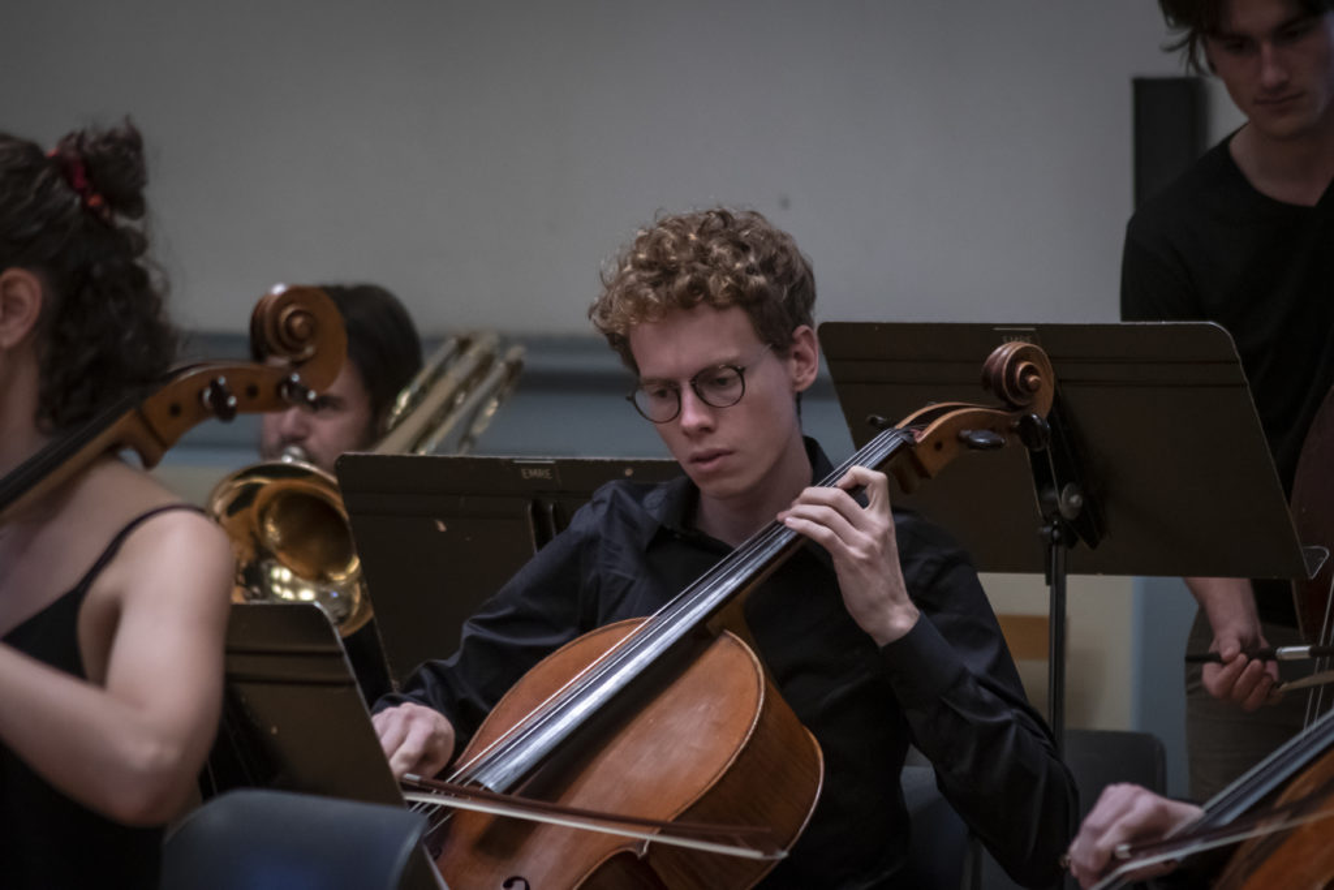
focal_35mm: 270
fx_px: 10006
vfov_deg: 5.1
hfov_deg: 7.6
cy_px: 445
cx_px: 667
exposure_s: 1/100
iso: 3200
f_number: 4.5
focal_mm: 180
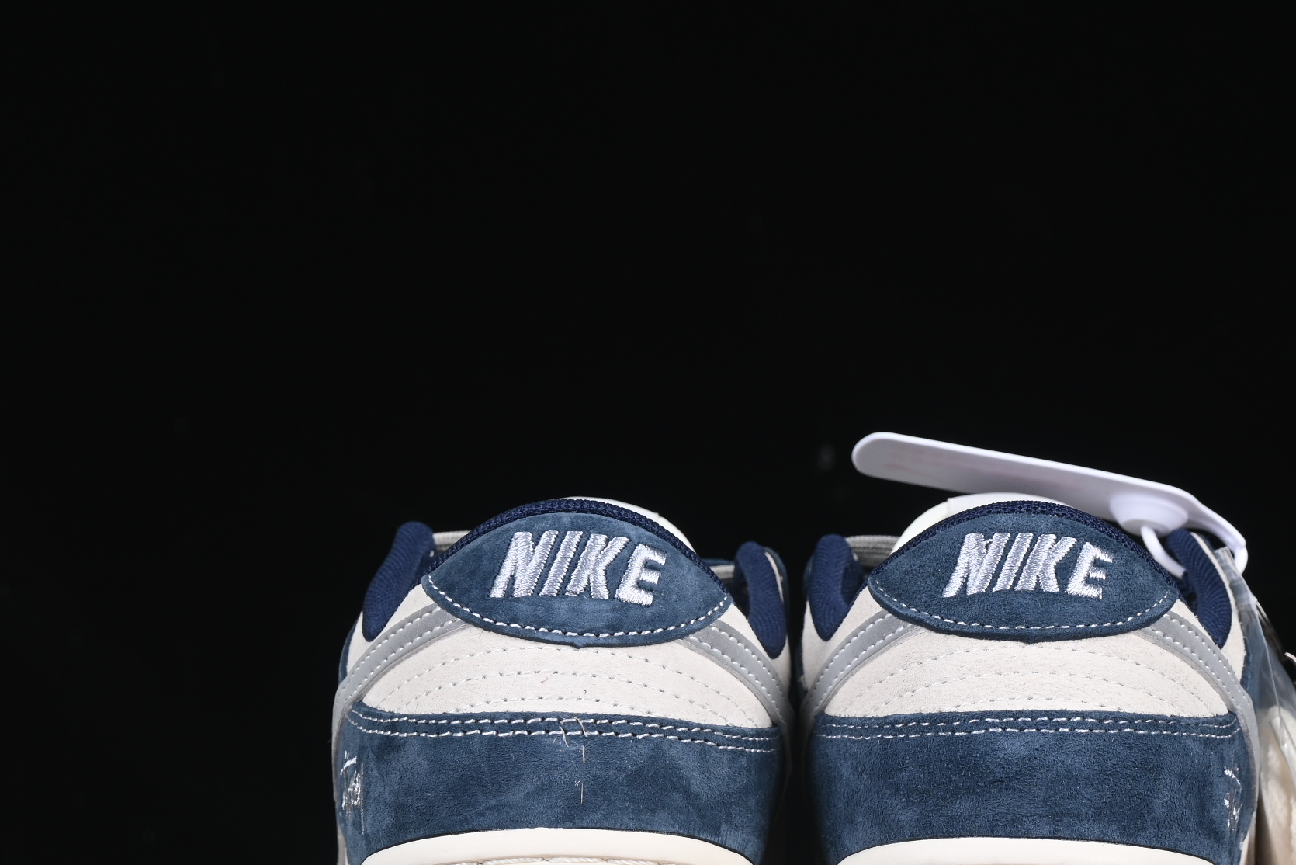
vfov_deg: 11.0
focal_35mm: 125
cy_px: 571
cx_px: 816
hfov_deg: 16.4
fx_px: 4500
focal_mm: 50
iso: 160
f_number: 8
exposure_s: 1/80
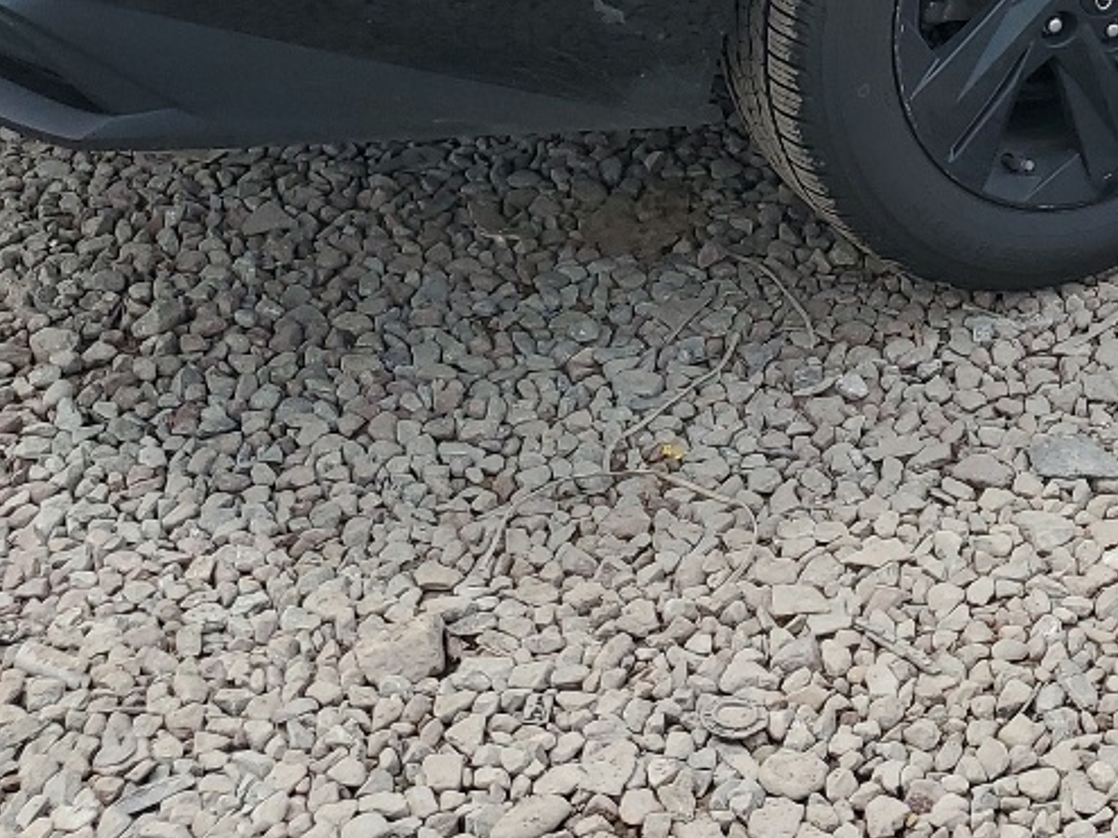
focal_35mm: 84
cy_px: -452
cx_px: 1335
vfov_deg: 16.0
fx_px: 2712
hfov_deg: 21.6
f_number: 1.5
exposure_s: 1/2500
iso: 50
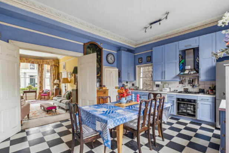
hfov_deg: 96.7
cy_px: 74
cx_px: 110
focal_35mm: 16
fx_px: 102
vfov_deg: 73.8
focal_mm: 10
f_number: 8
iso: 640
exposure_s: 1/15
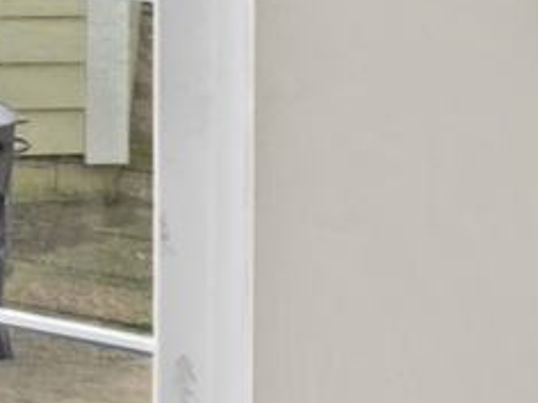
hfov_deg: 10.7
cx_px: -1179
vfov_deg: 13.5
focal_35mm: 99
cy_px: -314
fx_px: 1539
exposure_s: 1/6
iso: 320
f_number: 4
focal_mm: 10
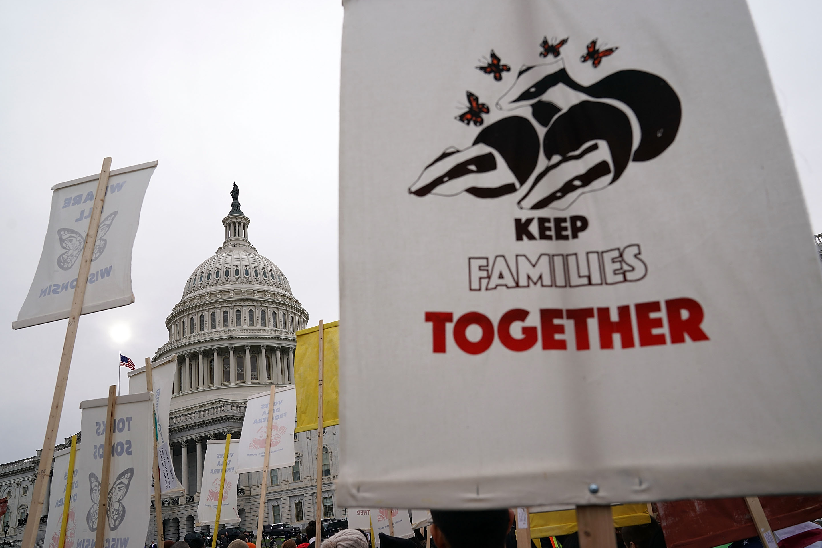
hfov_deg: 71.5
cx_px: 419
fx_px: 571
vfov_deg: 51.3
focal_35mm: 25
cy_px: 279
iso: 200
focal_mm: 24
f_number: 6.3
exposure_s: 1/320
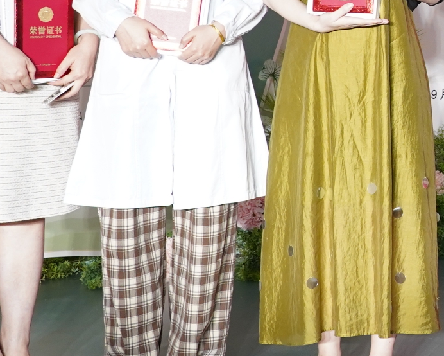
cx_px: 785
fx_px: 1604
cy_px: -55
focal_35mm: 122
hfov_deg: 14.1
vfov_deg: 12.4
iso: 1600
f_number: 5.6
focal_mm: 30
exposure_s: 1/125
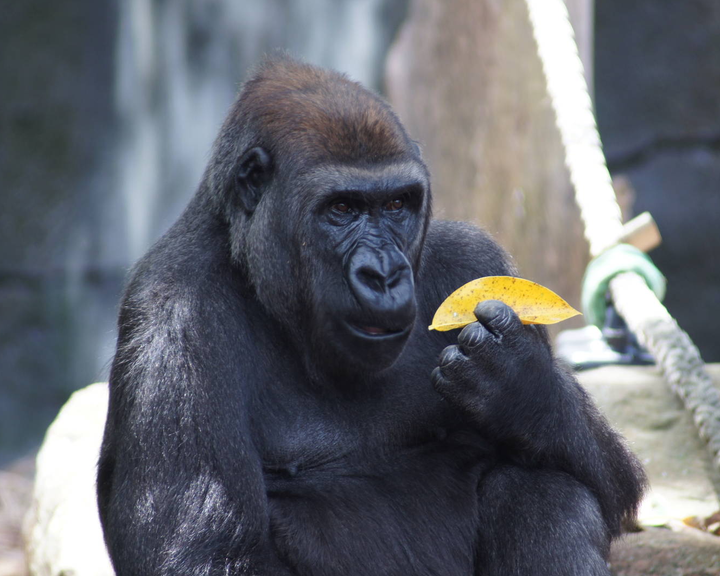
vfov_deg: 3.0
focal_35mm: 509
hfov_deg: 3.8
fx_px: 10848
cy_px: 288
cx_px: 419
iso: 200
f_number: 5.6
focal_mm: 300
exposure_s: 1/50
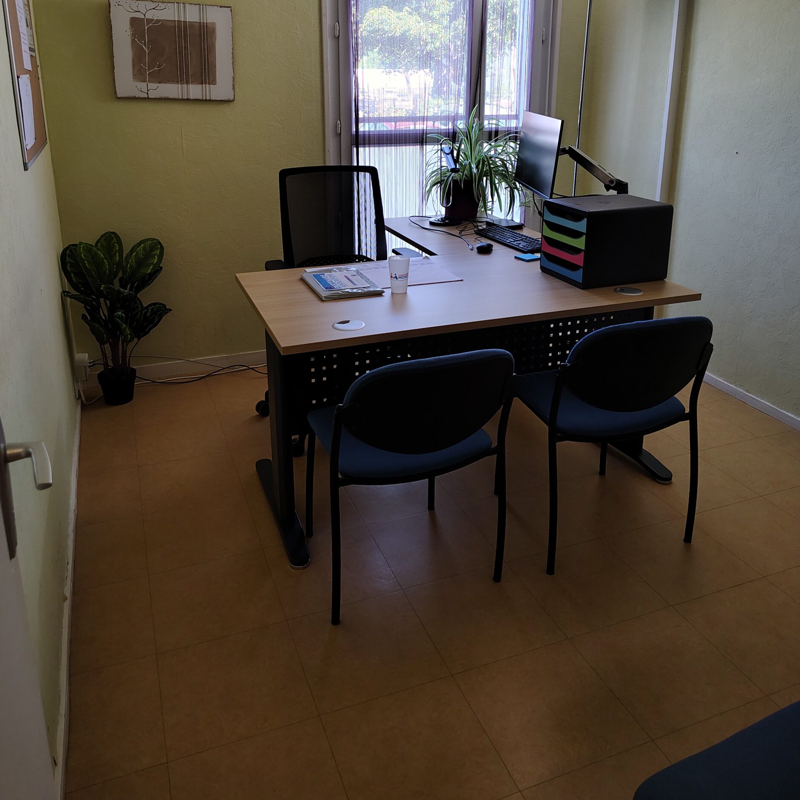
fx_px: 758
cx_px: 406
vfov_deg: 54.7
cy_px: 277
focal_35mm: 29
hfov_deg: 55.6
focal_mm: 5.56
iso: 221
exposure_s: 1/100
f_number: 1.8
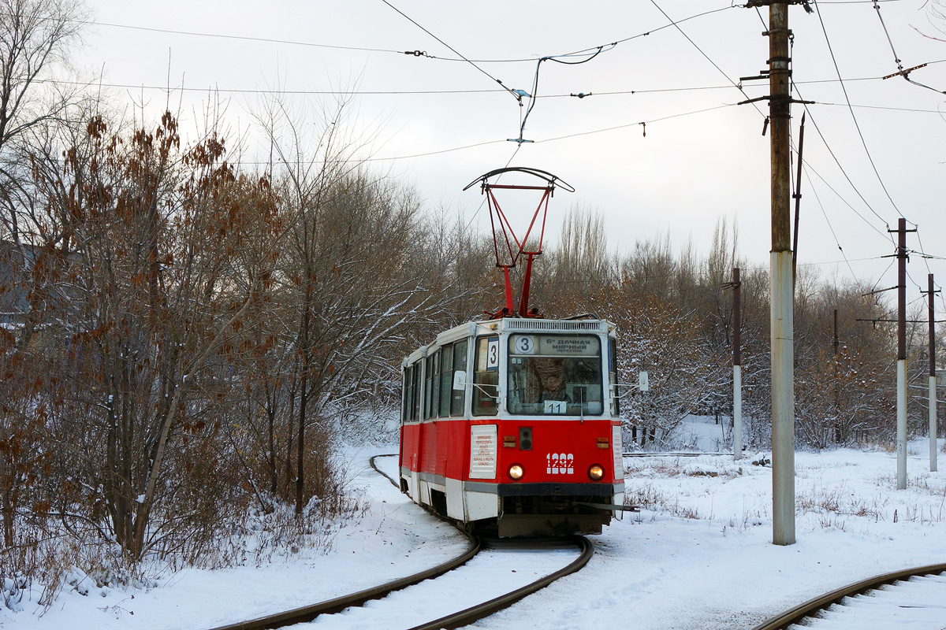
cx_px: 473
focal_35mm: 55
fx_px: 1445
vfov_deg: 24.6
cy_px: 315
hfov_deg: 36.2
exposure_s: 1/500
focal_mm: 20.41
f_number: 4.5
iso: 125
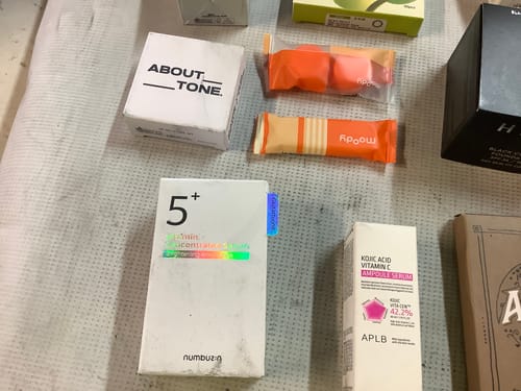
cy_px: 196
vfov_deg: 45.4
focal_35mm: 31
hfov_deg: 58.4
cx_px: 260
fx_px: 467
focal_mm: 3.3
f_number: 2.4
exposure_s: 1/50
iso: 160
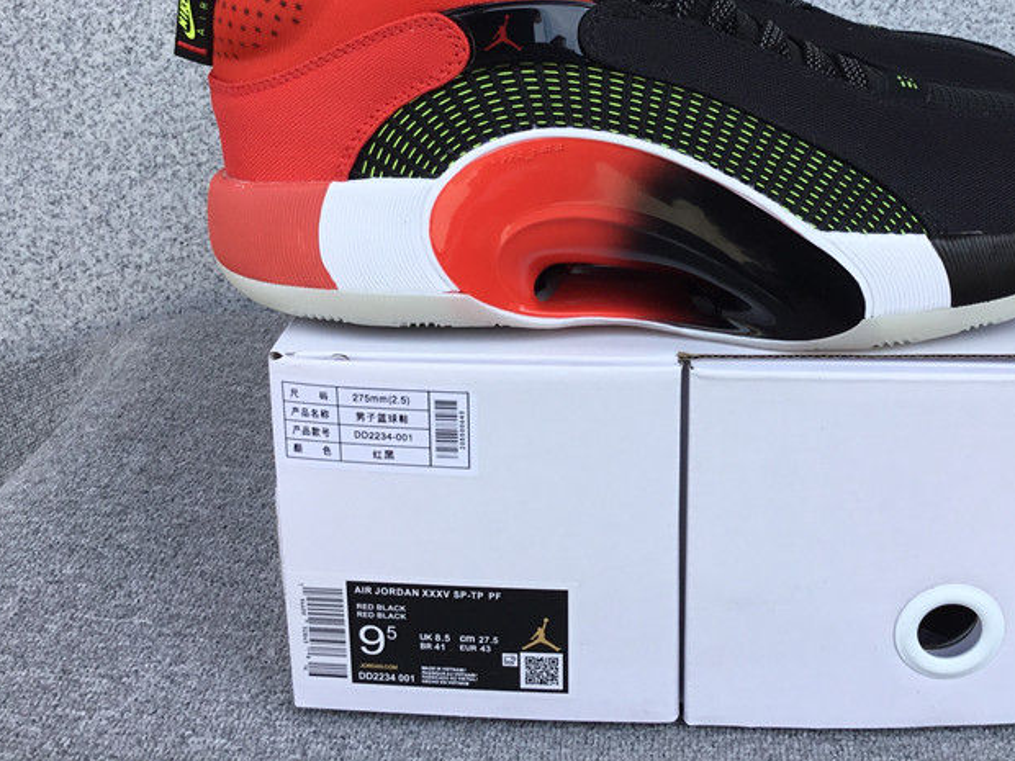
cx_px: 650
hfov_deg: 41.7
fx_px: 1319
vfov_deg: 31.7
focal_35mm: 45
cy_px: 212
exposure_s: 1/347
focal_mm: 3.3
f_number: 2.4
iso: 25
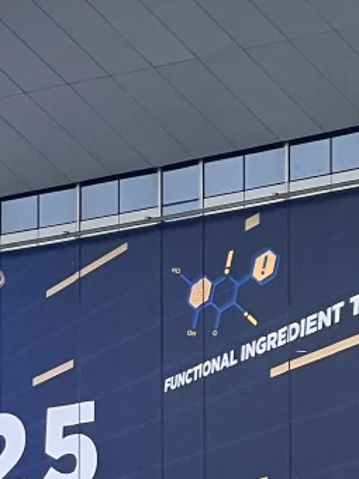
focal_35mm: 326
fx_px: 4508
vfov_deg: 6.0
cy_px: 571
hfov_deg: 4.5
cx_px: -331
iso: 32
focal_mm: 9
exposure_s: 1/657
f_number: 2.8
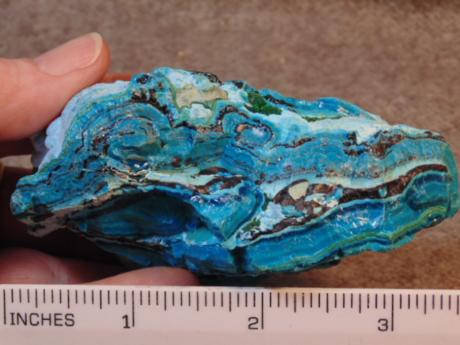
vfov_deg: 12.5
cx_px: 230
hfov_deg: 16.5
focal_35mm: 119
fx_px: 1581
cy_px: 172
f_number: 4.8
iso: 100
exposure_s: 1/30
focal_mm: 21.3
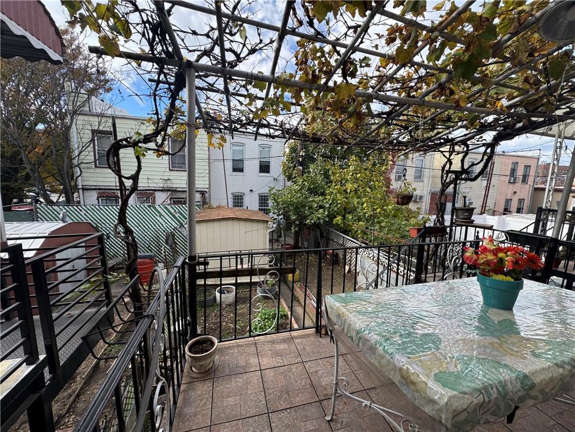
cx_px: 288
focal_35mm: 14
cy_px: 216
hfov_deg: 102.1
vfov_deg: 85.7
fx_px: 233
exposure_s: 1/448
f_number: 2.2
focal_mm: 2.22
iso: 40
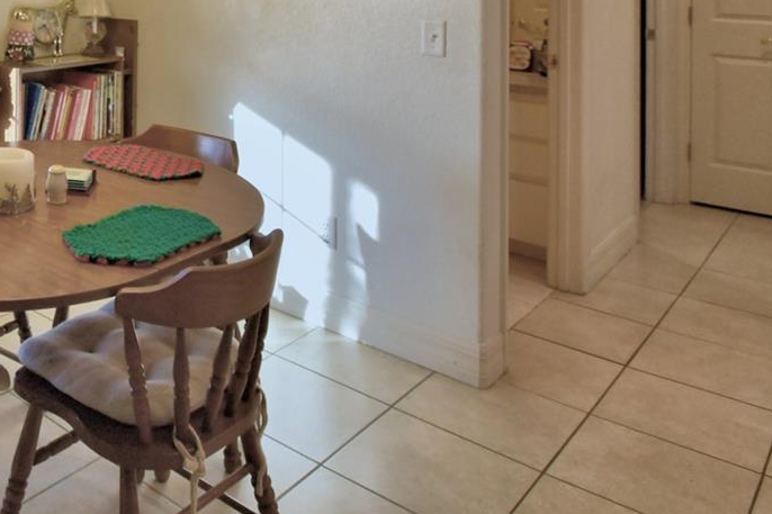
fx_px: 750
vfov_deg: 33.0
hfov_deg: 47.9
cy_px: -54
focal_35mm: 35
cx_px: 56
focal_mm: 10
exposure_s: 1/125
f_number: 4.5
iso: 400
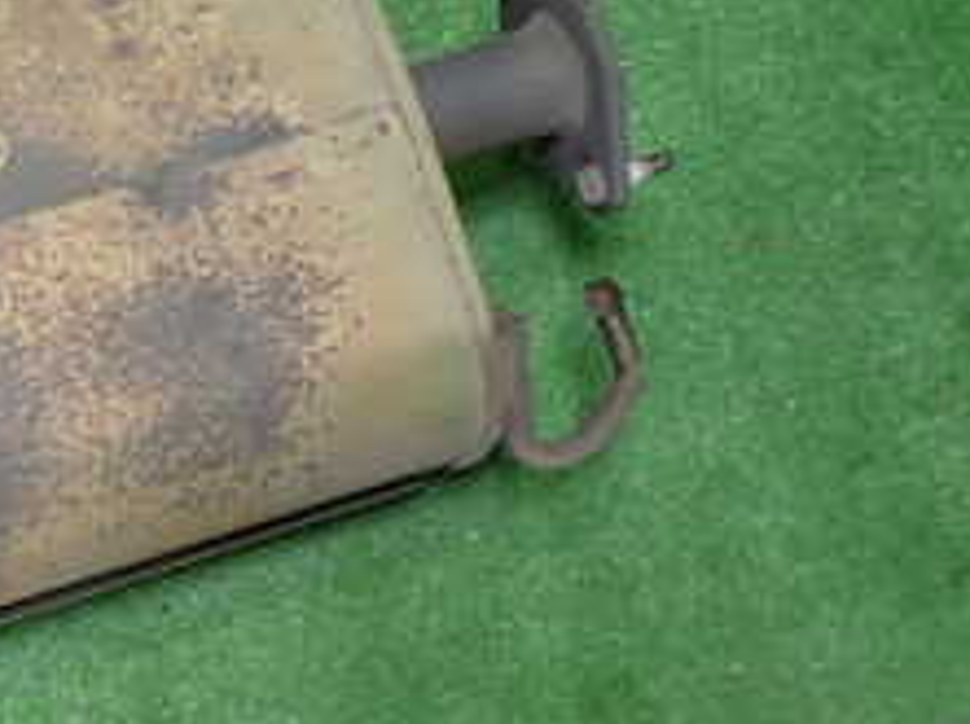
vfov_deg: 21.5
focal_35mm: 68
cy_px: 421
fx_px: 1902
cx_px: -277
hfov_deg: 25.0
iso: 200
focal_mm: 4.5
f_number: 2
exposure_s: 1/40
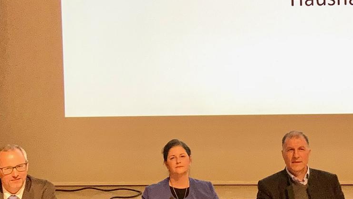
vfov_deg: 18.2
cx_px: 190
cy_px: 109
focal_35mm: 66
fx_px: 618
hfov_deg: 31.9
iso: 250
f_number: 1.8
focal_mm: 3.99
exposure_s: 1/60
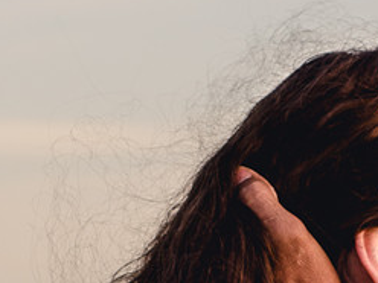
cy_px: 449
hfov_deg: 5.6
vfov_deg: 4.2
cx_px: 532
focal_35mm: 348
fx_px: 3800
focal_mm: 50
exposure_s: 1/250
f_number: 4
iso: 100
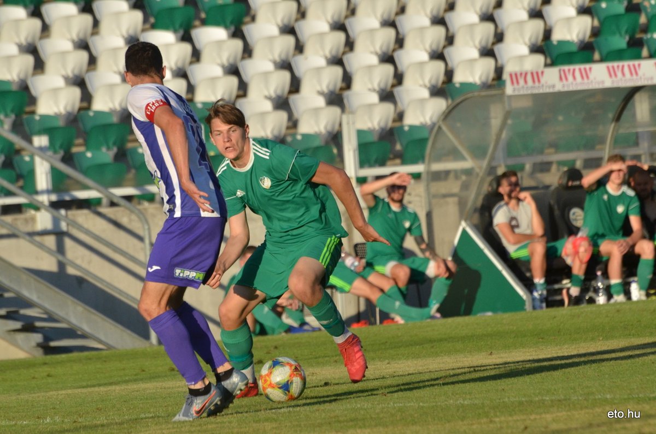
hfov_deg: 4.6
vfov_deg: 3.0
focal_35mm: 450
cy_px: 217
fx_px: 8184
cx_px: 328
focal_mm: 300
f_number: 7.1
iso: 1000
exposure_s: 1/3200
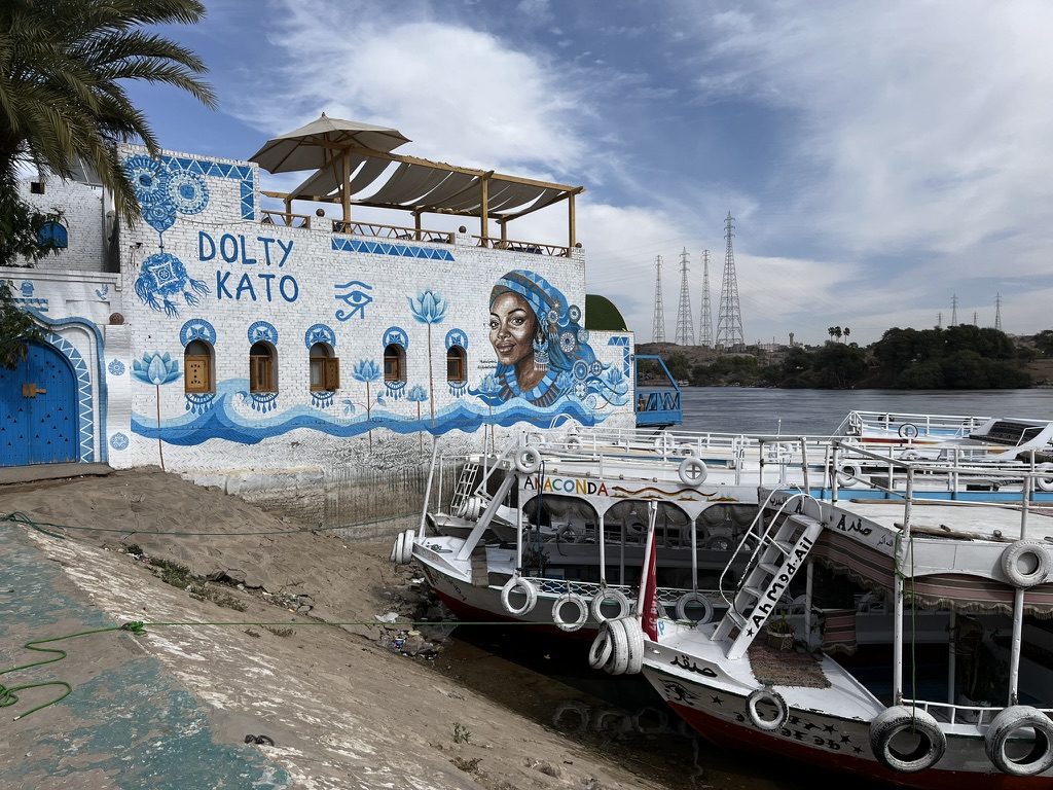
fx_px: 791
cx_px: 526
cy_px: 395
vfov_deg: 53.1
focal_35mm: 26
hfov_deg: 67.3
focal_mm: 5.1
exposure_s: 1/4854
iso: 50
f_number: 1.6
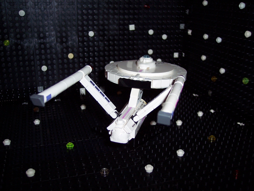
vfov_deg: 36.8
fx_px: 286
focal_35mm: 39
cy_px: 96
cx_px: 127
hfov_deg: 47.9
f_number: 2.8
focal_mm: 8
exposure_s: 1/60
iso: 100
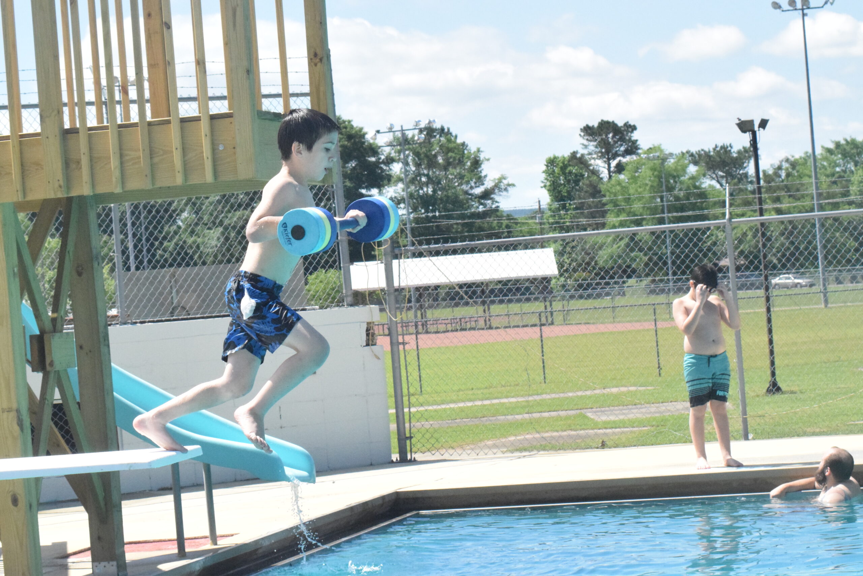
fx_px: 2517
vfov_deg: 13.0
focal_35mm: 105
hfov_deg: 19.5
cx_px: 432
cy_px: 288
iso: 8000
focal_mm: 70
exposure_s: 1/4000
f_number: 16
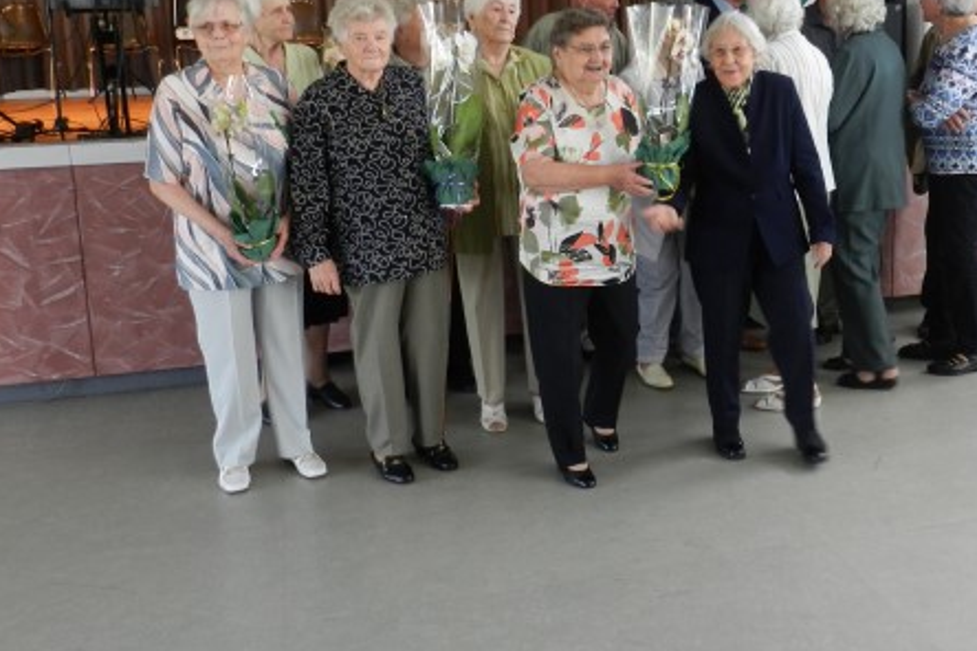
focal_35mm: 42
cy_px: 235
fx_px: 1140
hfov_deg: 46.0
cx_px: 614
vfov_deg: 31.7
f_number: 3.6
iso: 220
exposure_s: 1/30
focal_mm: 5
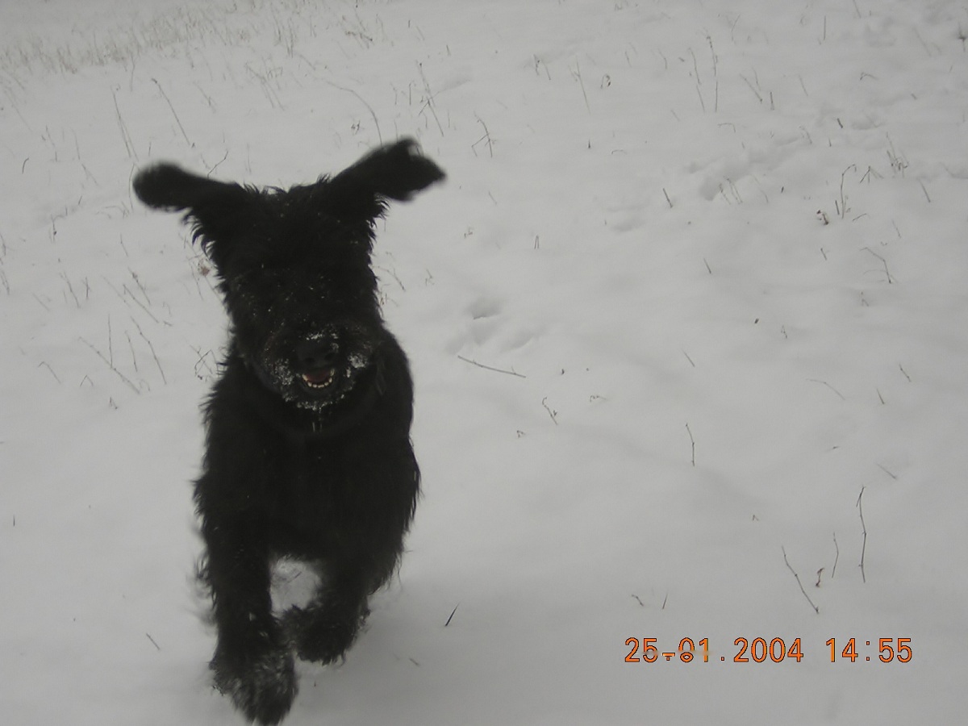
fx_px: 3020
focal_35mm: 108
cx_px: 484
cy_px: 363
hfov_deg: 18.2
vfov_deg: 13.7
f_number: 4.7
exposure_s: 1/175
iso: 100
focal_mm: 14.1
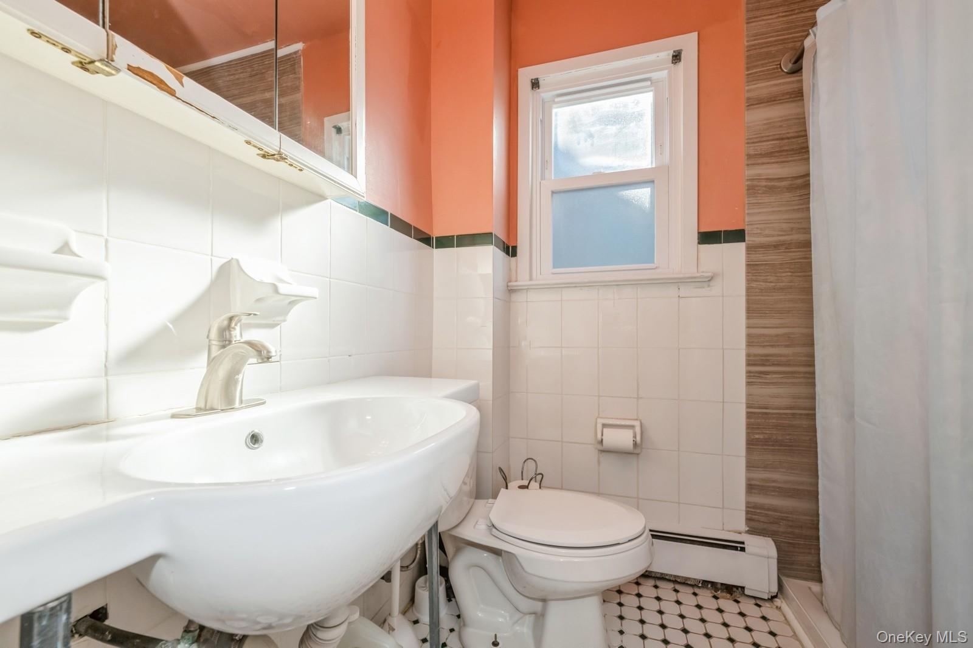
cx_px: 486
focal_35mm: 14
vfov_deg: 81.2
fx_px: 378
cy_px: 324
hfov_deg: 104.3
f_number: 11
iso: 400
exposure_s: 1/80
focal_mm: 14
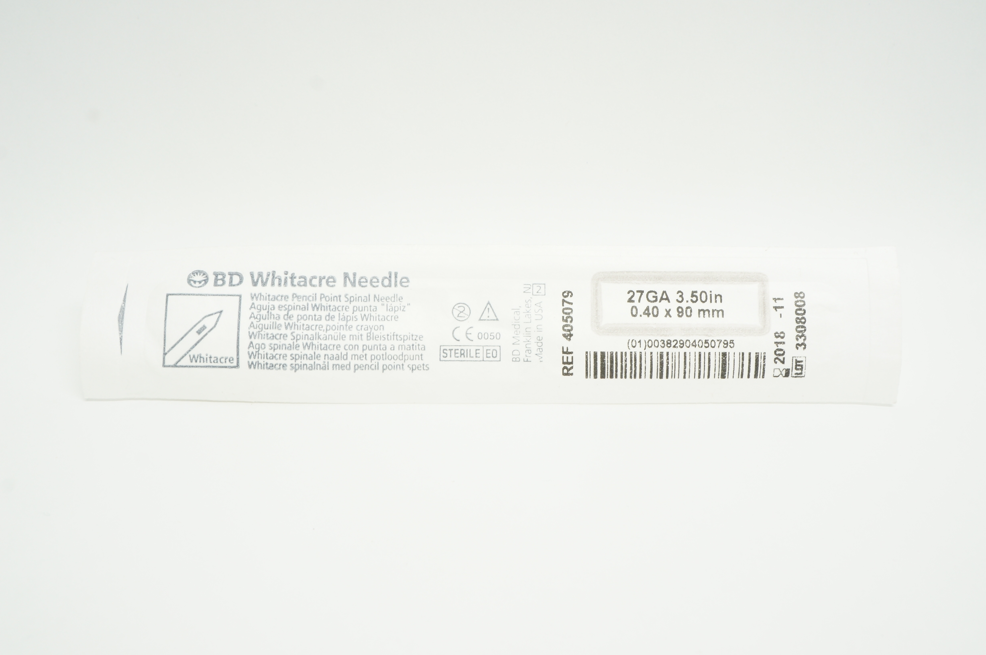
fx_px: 1026
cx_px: 493
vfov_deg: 35.4
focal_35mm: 38
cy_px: 328
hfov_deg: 51.3
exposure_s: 1/15
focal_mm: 25
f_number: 11
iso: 400
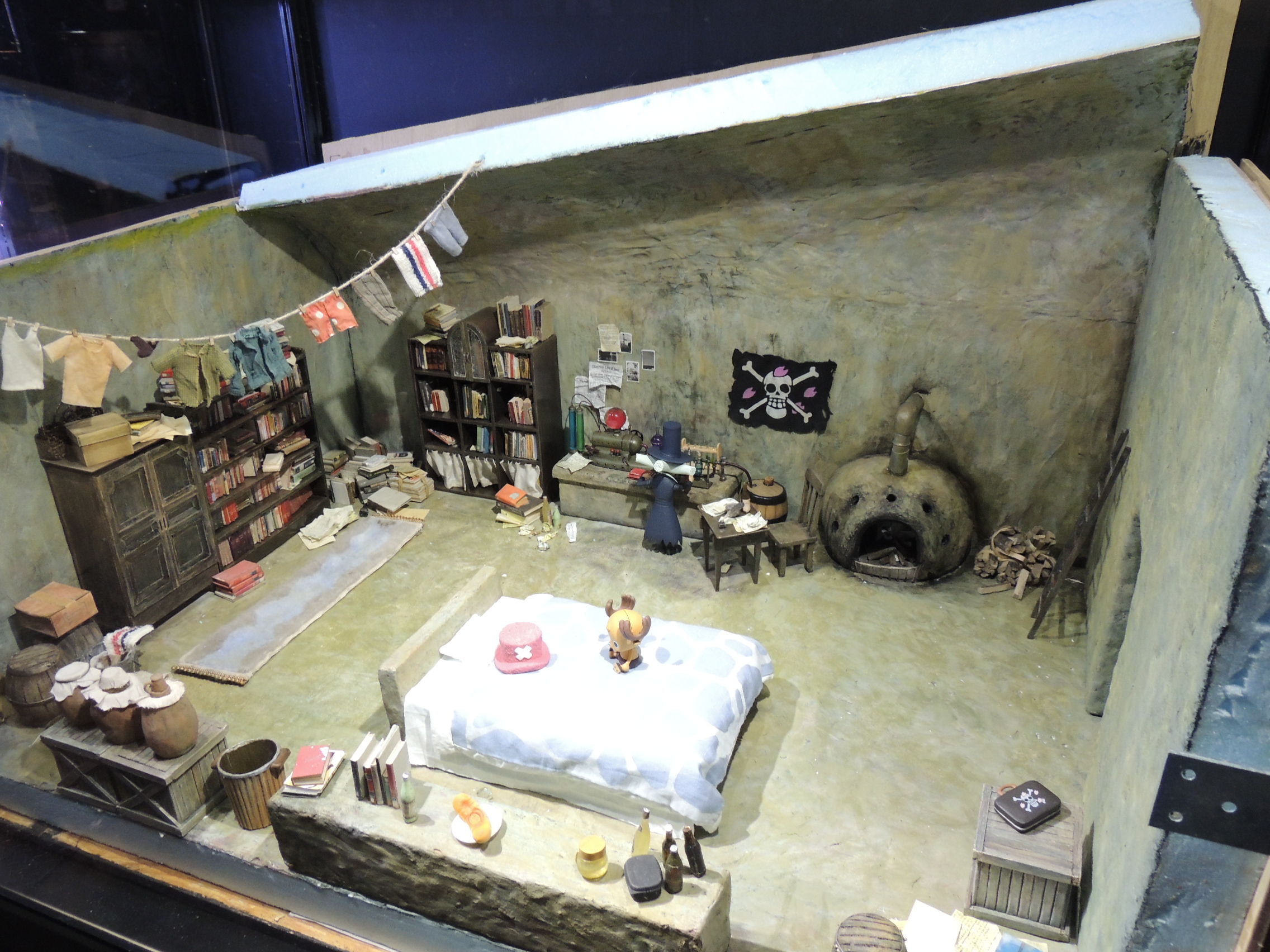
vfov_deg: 49.7
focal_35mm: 28
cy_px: 476
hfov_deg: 63.4
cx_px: 635
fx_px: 1027
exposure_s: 1/20
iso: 400
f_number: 3.1
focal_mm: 4.9
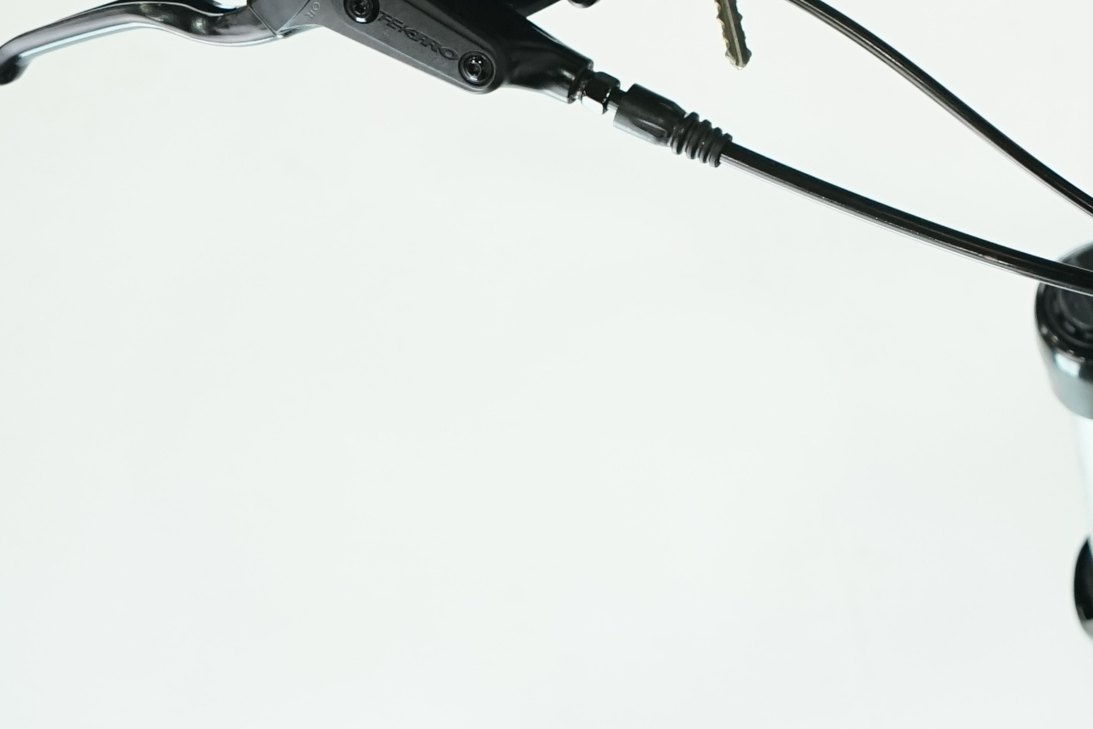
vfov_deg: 14.2
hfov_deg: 20.5
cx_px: 1296
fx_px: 2823
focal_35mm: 93
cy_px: -176
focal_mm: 28
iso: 1600
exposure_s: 1/200
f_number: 5.6
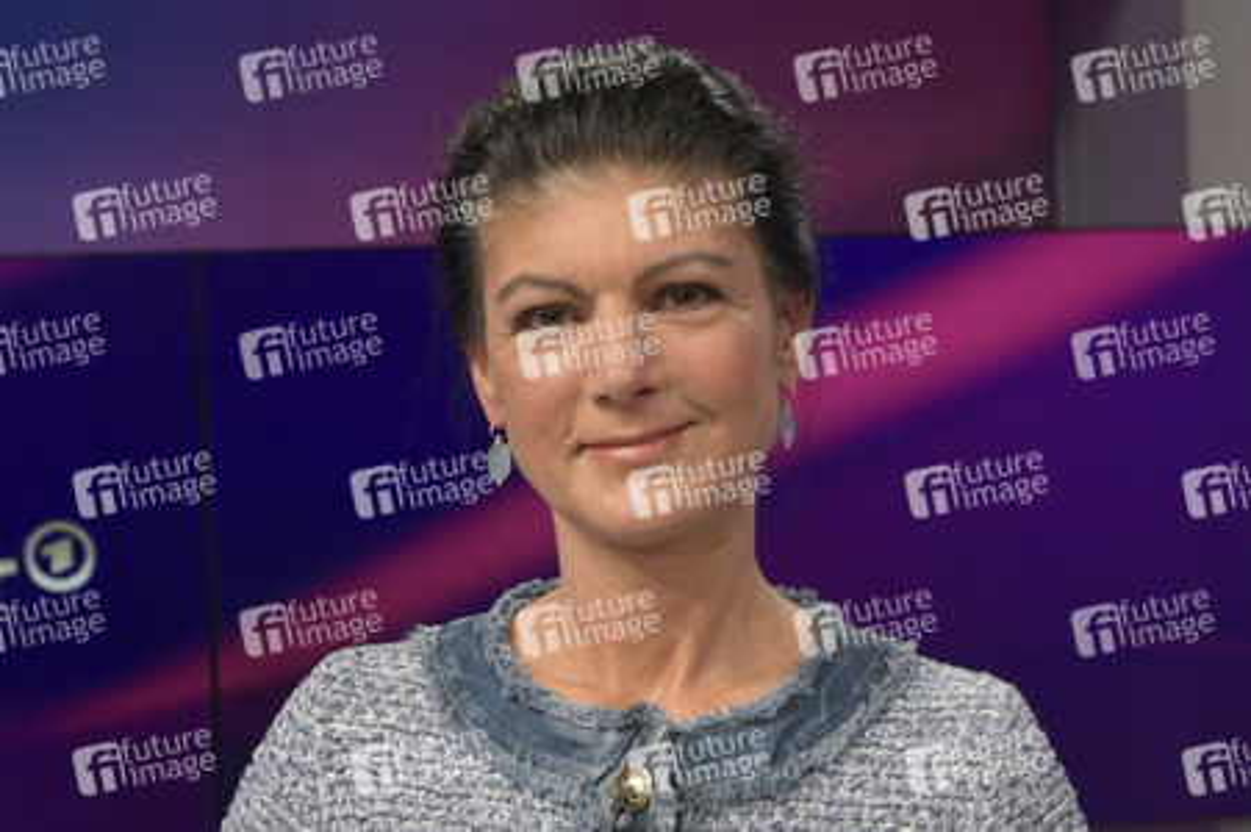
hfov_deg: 41.1
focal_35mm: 48
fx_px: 1667
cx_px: 626
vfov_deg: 28.0
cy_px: 416
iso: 1600
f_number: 6.3
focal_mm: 48
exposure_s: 1/200
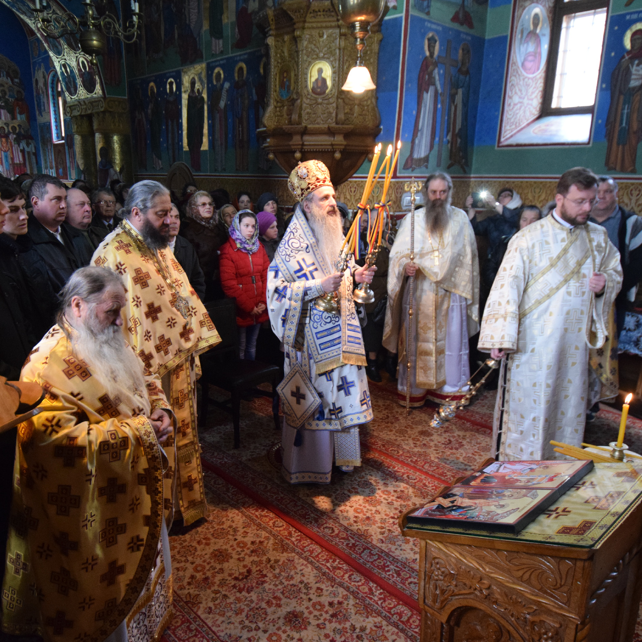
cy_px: 323
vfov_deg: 61.6
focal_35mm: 26
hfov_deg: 60.8
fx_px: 538
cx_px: 243
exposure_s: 1/100
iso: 2500
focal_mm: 13
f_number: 3.8
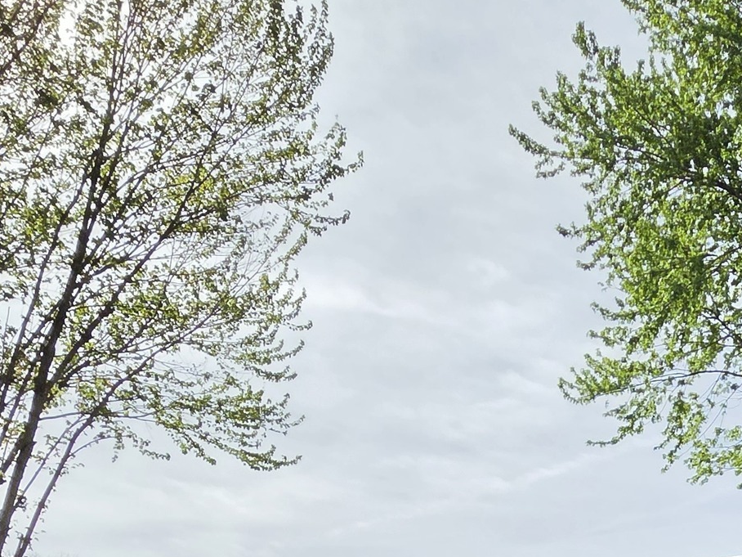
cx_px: 727
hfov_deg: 38.5
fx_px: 943
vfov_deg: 24.8
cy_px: 849
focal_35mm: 44
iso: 100
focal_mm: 2.2
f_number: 2.2
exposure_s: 1/5881
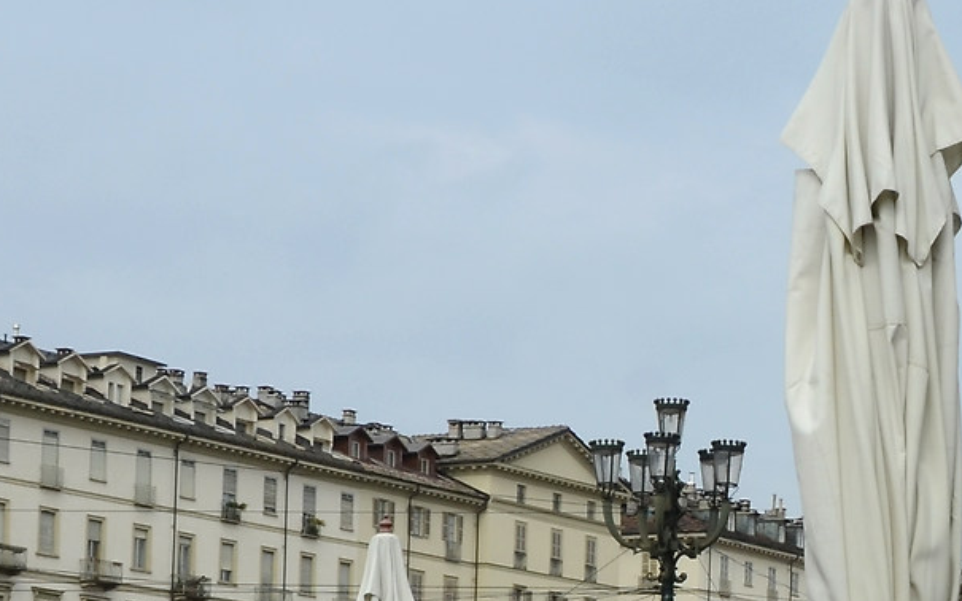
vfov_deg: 10.5
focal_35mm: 121
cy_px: 842
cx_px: 945
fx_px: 3172
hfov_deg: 16.9
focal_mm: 20
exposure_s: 1/320
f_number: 10
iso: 200
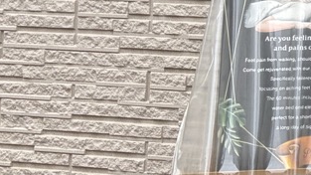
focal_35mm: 145
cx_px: 629
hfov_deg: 12.9
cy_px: -199
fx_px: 1196
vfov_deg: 7.9
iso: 40
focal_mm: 5.96
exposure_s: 1/241
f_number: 1.6
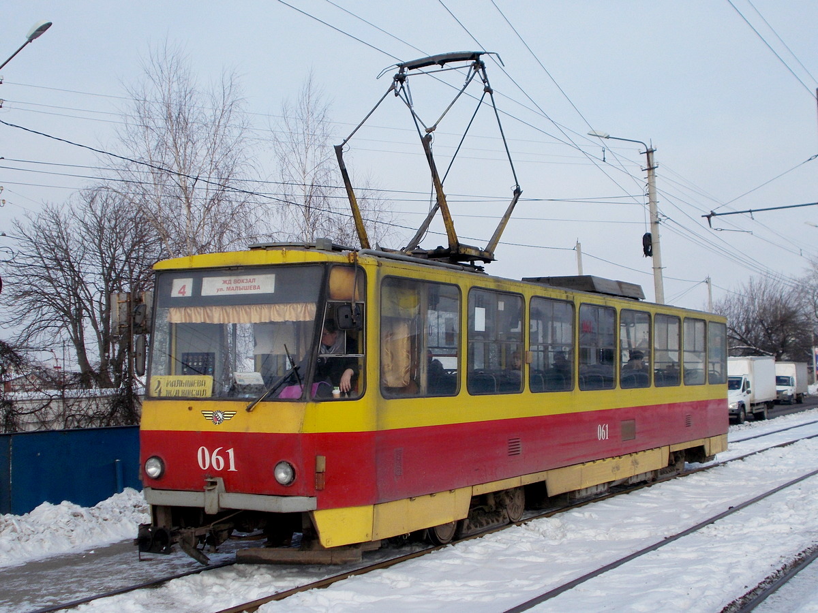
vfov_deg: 32.9
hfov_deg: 42.9
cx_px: 409
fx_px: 1040
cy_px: 306
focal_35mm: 44
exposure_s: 1/125
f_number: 10.6
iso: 80
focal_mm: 7.9
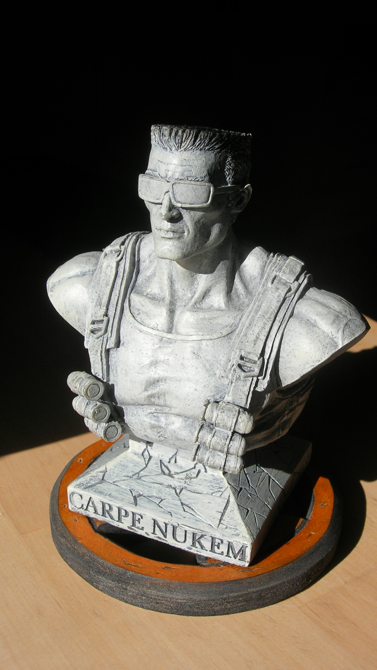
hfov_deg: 28.3
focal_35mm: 42
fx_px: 746
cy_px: 333
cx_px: 214
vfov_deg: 48.4
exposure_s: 1/311
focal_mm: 7.8
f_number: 4.8
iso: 64
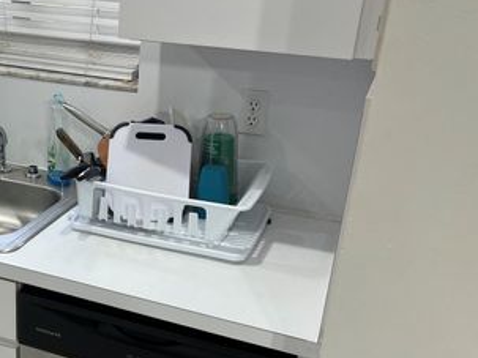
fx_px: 704
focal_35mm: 51
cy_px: 233
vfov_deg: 28.4
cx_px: 77
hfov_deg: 35.9
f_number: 1.5
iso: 64
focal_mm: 5.7
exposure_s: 1/120
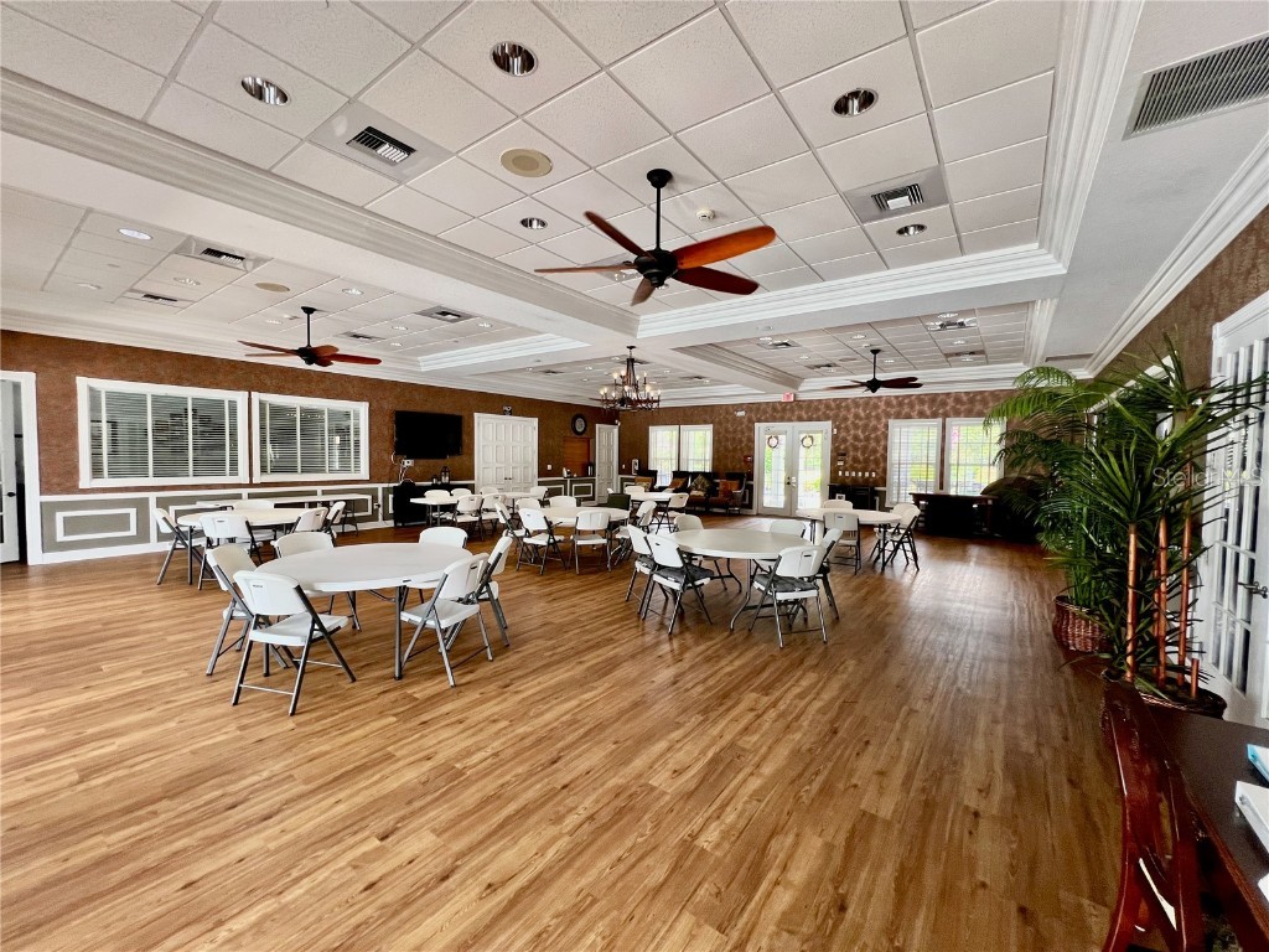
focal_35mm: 13
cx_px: 634
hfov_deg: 106.2
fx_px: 477
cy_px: 476
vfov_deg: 89.9
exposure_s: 1/60
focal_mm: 1.57
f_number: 1.8
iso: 125
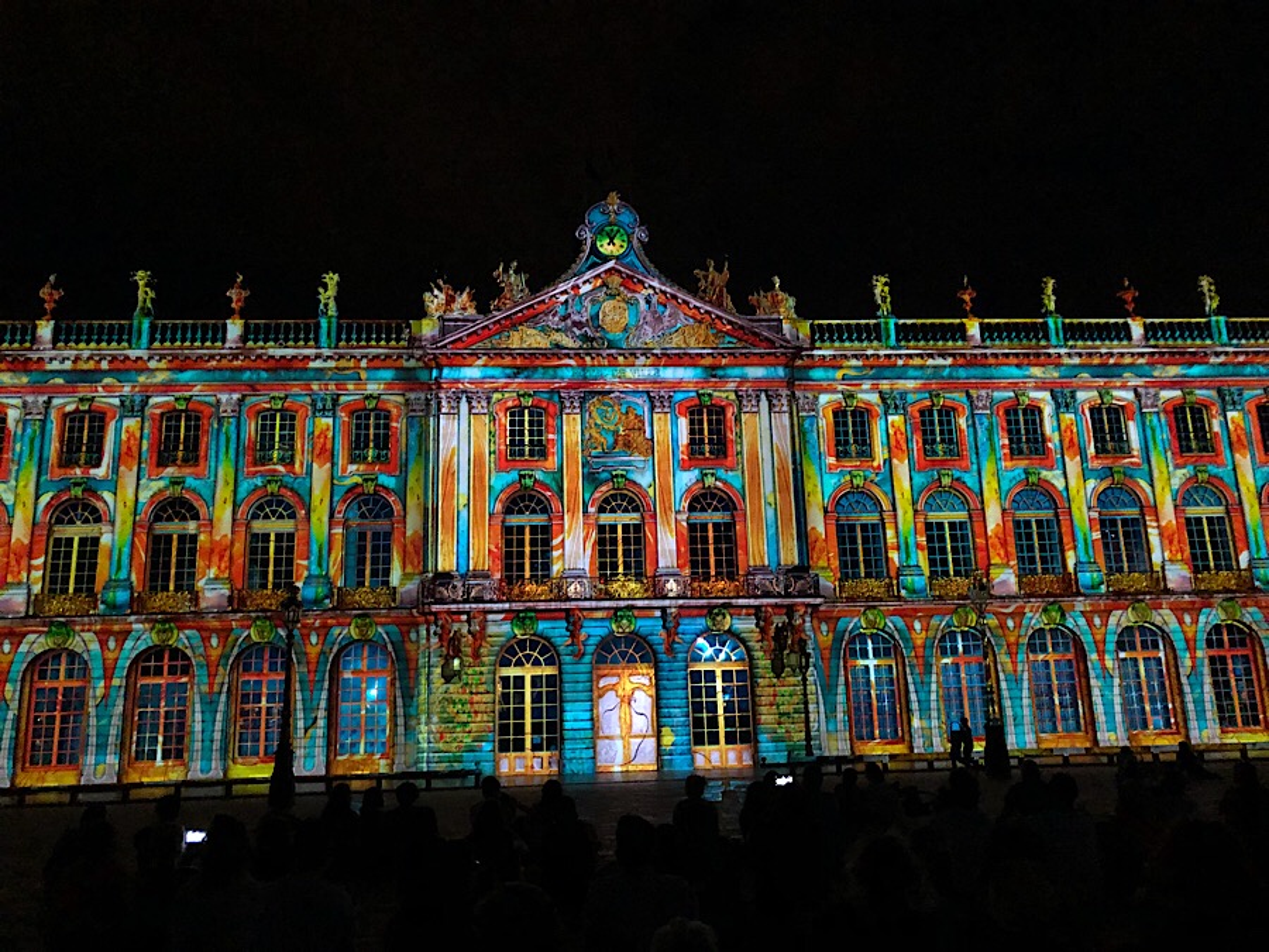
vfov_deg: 49.7
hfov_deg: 63.4
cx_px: 634
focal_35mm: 28
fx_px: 1026
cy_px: 476
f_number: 1.8
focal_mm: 4
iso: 100
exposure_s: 1/4
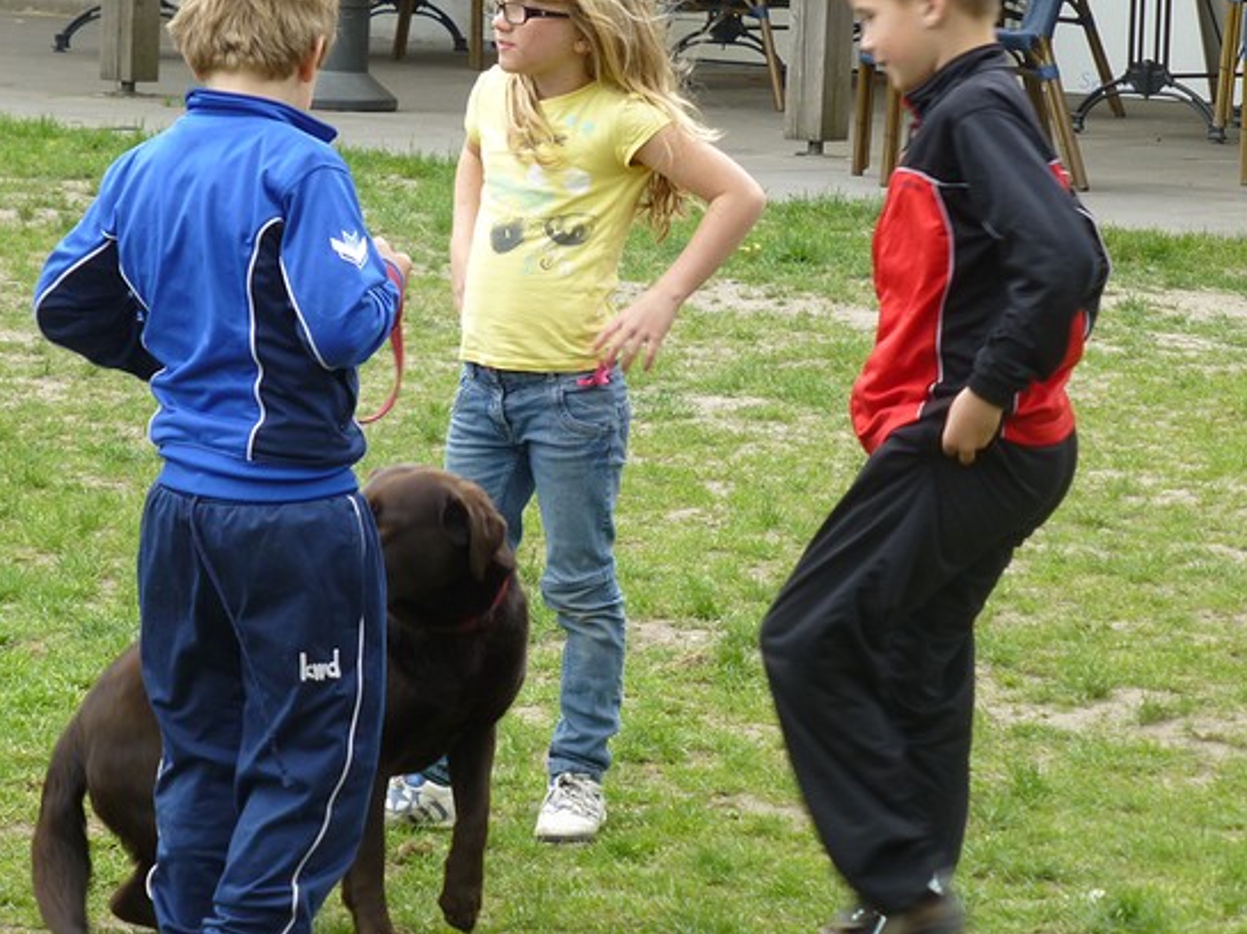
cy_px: 449
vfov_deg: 7.0
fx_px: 7668
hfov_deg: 9.3
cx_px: 524
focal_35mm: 213
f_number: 5.4
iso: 100
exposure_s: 1/60
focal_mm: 25.9
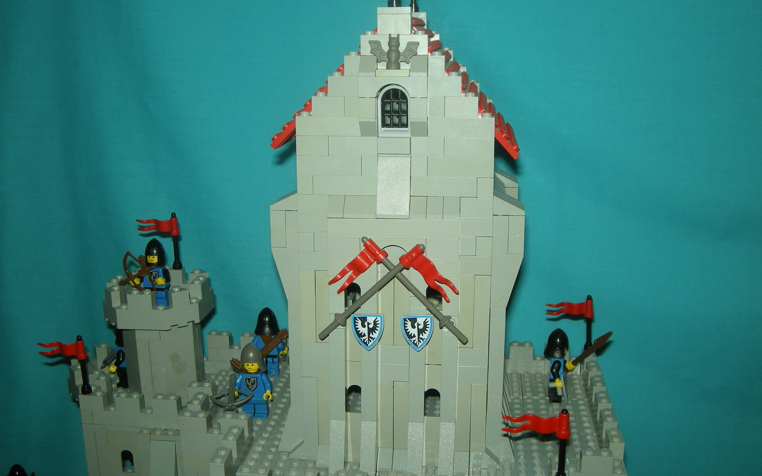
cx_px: 377
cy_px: 238
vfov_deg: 30.5
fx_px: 872
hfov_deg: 47.2
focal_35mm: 42
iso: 50
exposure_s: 1/60
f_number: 2.8
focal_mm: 5.7
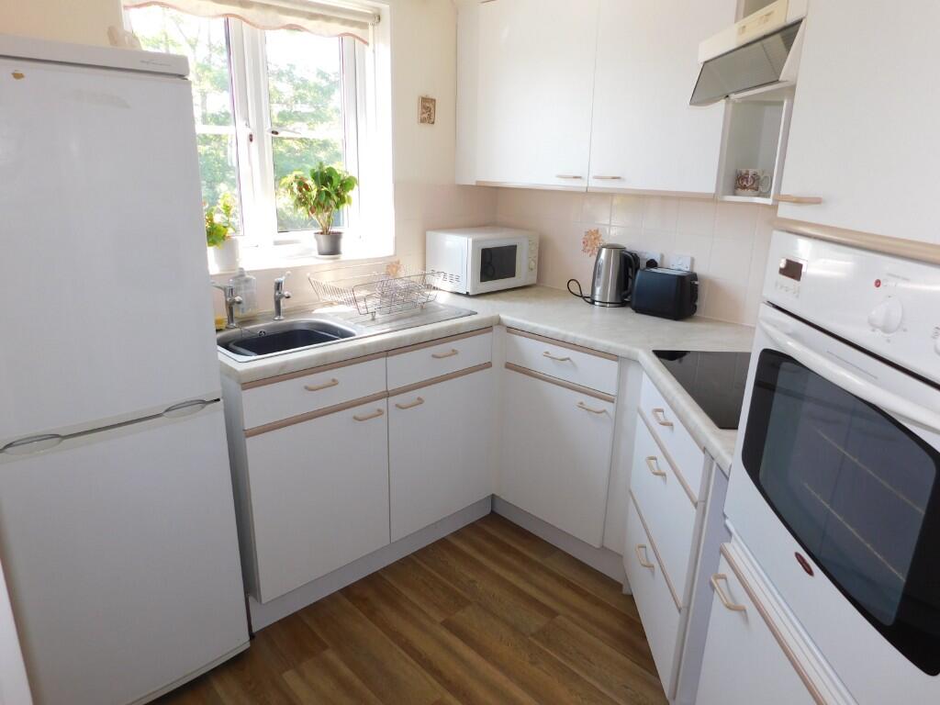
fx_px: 625
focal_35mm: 23
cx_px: 470
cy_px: 352
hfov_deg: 73.9
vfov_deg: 58.9
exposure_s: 1/60
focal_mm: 4
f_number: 3
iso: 125
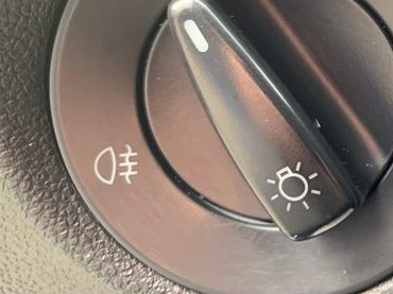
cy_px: 63
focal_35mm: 72
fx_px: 817
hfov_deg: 23.4
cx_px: 534
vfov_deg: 20.2
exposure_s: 1/60
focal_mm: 4.25
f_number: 1.8
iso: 200
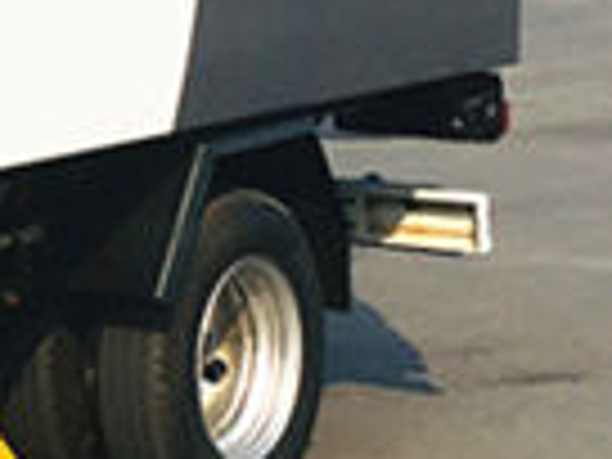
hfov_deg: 10.4
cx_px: -688
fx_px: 3023
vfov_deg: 8.6
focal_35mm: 171
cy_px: -81
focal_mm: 4.15
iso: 25
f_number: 2.2
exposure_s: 1/1876
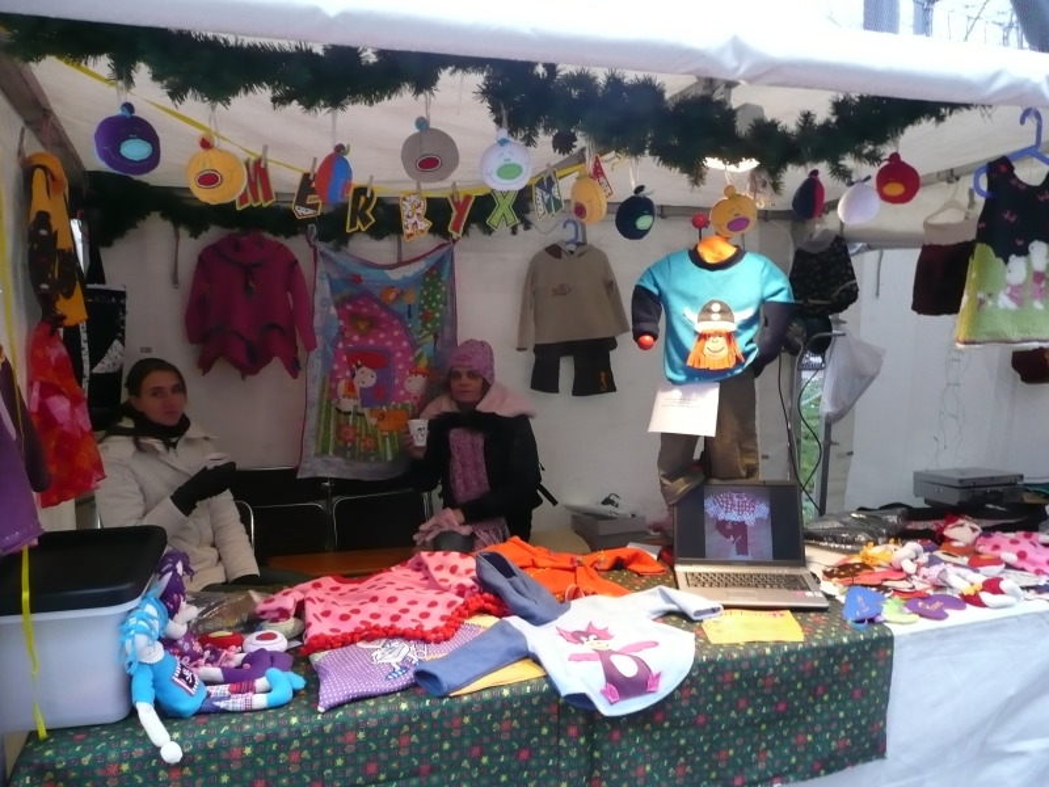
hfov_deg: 63.4
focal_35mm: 28
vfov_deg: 49.7
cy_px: 394
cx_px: 524
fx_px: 849
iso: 250
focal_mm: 4.6
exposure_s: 1/30
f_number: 3.3
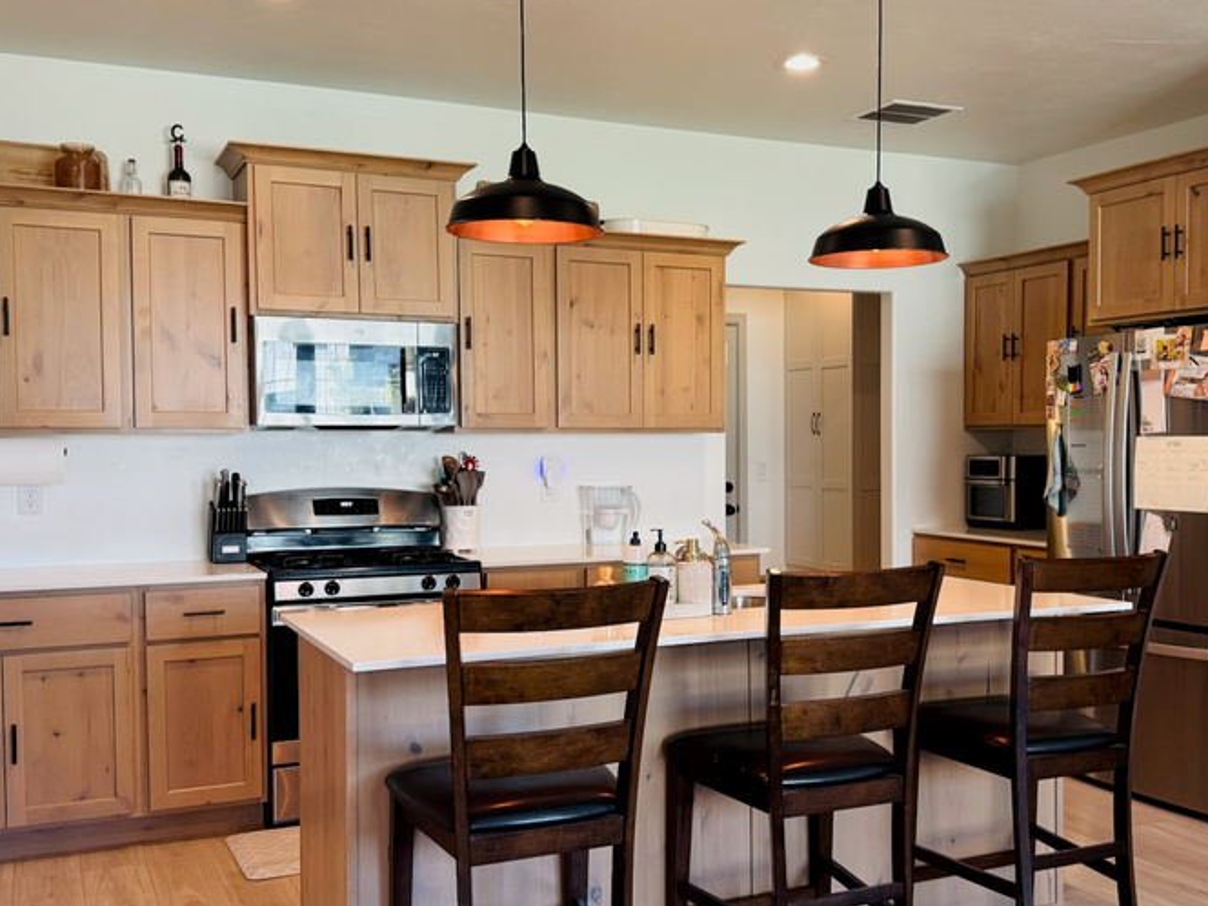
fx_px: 1291
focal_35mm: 37
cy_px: 486
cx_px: 693
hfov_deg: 50.0
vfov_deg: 38.6
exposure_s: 1/120
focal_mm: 6.76
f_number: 1.78
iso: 200
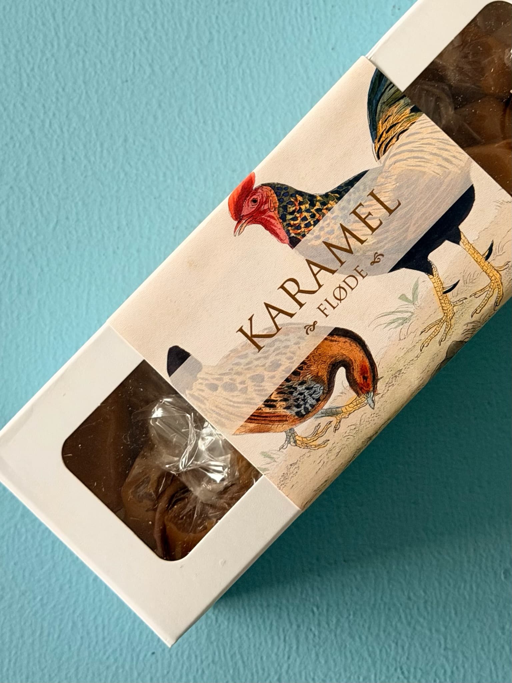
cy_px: 342
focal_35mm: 48
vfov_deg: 39.7
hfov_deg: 30.3
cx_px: 256
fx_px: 947
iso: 320
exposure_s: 1/40
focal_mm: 6.76
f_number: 1.78
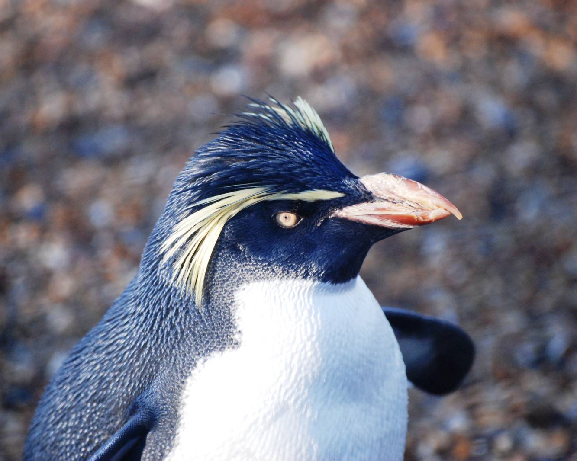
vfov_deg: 3.8
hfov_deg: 4.8
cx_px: 261
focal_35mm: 406
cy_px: 231
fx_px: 6932
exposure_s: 1/800
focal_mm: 240
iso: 1000
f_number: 5.3
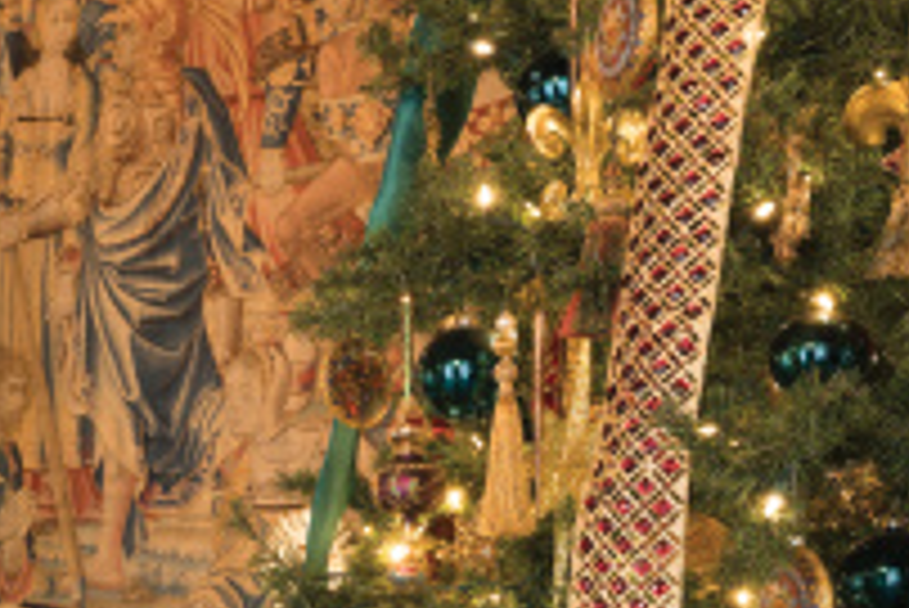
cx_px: -482
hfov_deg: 21.1
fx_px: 2027
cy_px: 549
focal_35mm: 80
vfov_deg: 16.8
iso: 200
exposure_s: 1/3.33
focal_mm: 21.6
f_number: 6.3
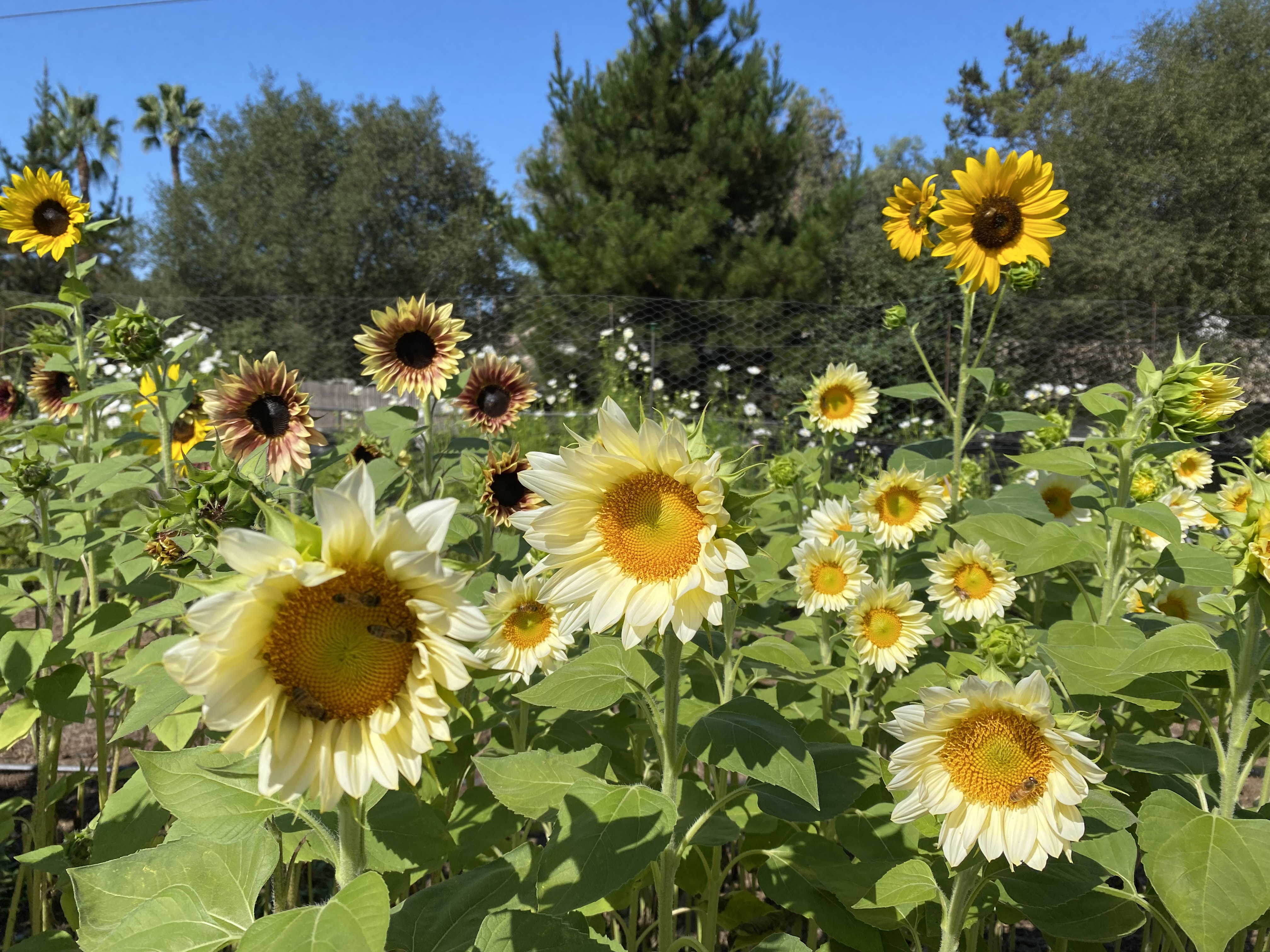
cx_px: 635
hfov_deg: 67.3
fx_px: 954
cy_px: 476
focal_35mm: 26
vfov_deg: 53.1
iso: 32
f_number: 1.8
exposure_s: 1/3205
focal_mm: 4.25
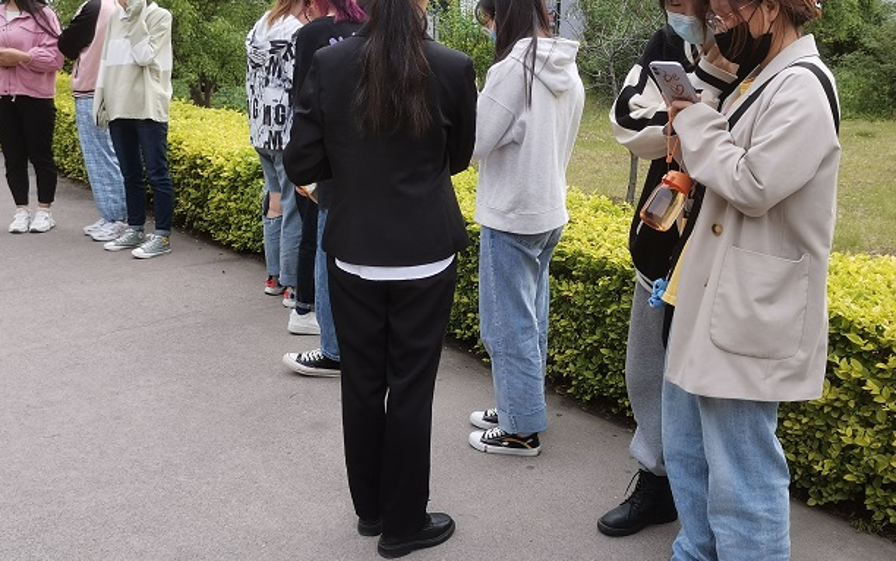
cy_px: 237
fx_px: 1002
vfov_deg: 31.2
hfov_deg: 48.2
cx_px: 429
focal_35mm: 41
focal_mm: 4.75
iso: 50
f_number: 1.8
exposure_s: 1/250
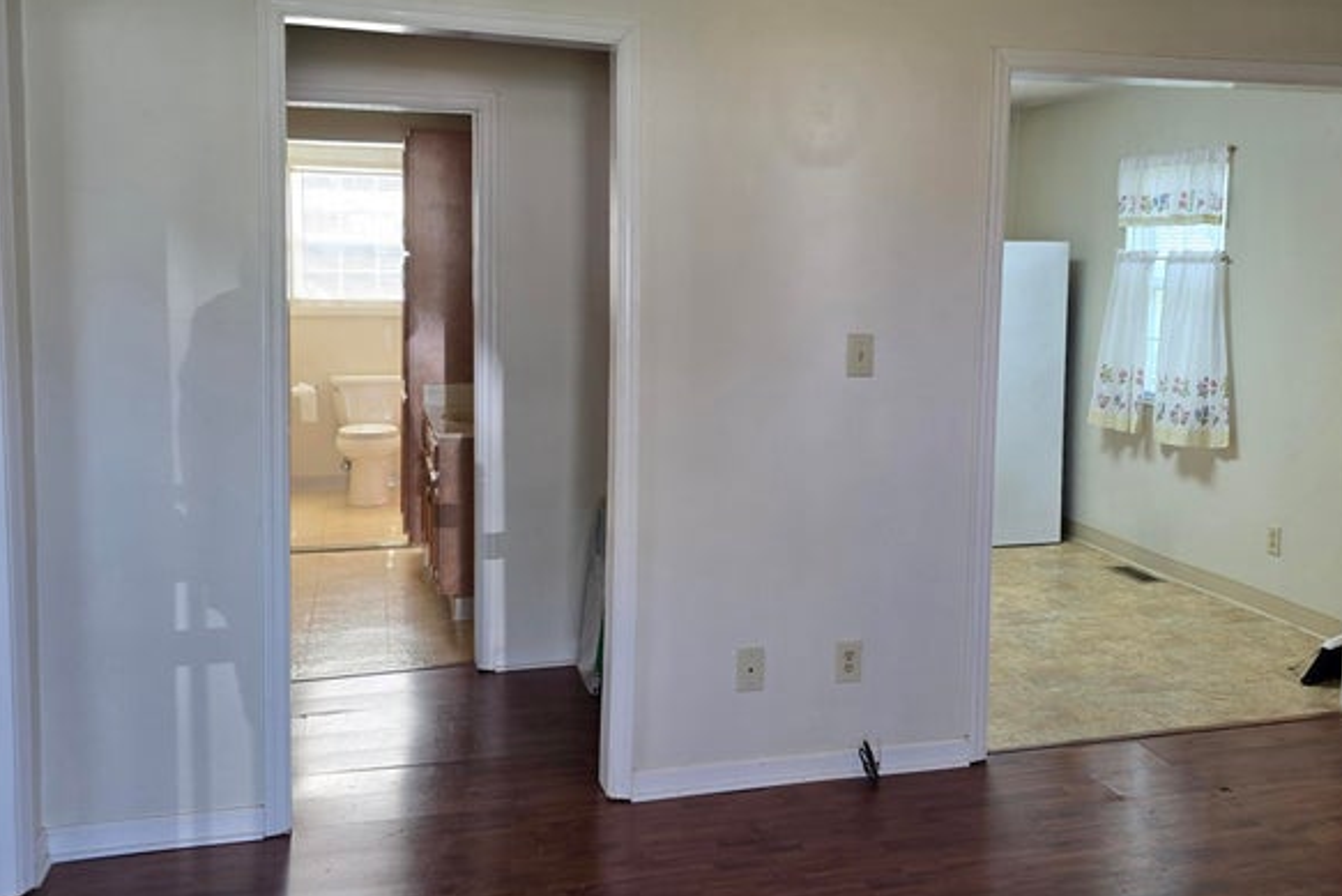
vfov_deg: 37.8
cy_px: 398
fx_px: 1305
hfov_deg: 54.2
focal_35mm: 35
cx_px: 775
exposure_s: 1/120
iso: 80
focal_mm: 6.3
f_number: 1.7
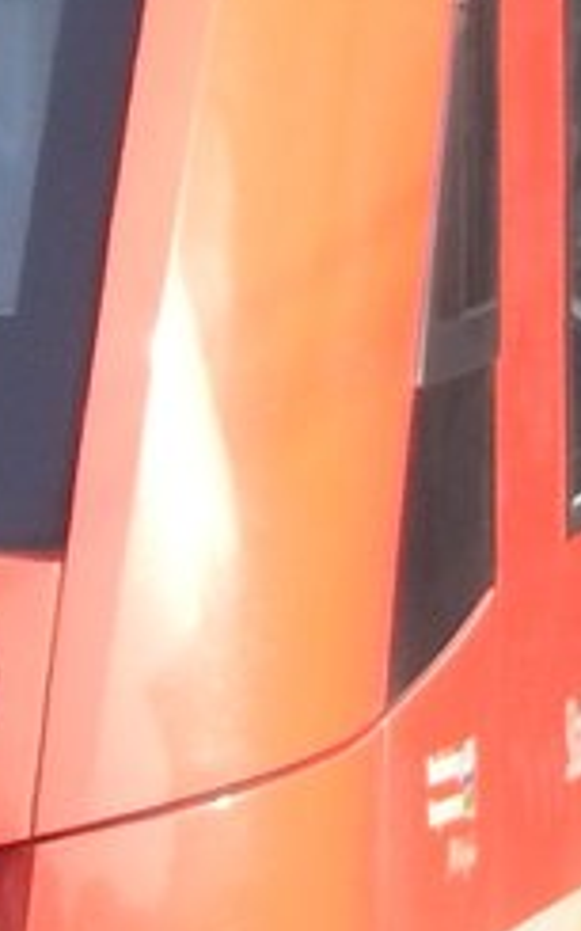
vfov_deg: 0.7
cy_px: 42
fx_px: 71866
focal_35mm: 2835
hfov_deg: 0.5
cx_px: 277
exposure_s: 1/160
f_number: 5.8
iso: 125
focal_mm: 97.9
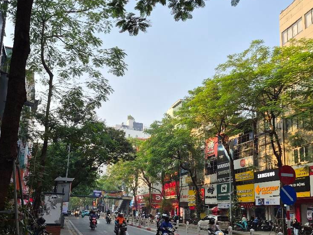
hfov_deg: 56.7
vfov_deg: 43.5
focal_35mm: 32
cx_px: 140
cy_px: 158
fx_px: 289
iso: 80
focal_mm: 5.4
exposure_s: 1/2500
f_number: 1.8
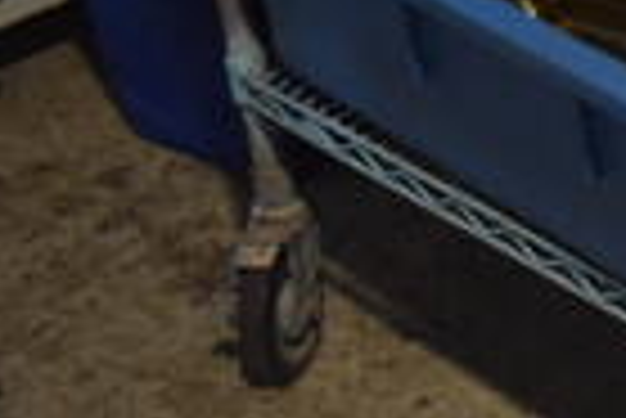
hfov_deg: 18.1
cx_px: 1072
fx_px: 1619
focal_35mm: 93
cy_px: -81
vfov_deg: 14.3
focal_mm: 18
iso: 2000
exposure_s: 1/125
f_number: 3.5
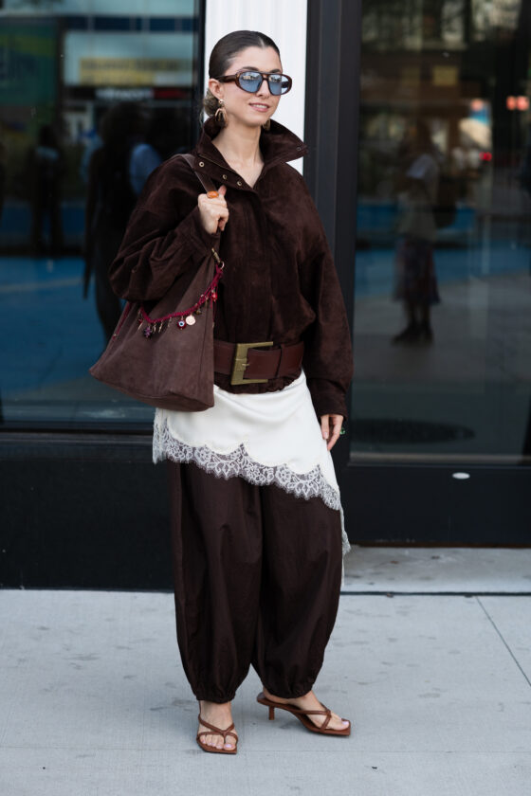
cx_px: 266
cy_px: 398
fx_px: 1880
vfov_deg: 23.9
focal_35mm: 85
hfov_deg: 16.1
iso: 400
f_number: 4
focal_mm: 85
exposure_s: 1/500
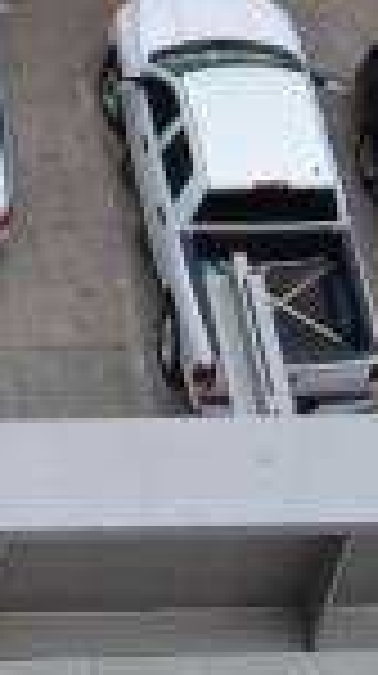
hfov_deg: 4.7
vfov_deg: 9.0
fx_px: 4278
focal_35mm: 239
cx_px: -950
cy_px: 459
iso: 125
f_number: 8
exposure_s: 1/250
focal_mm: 35
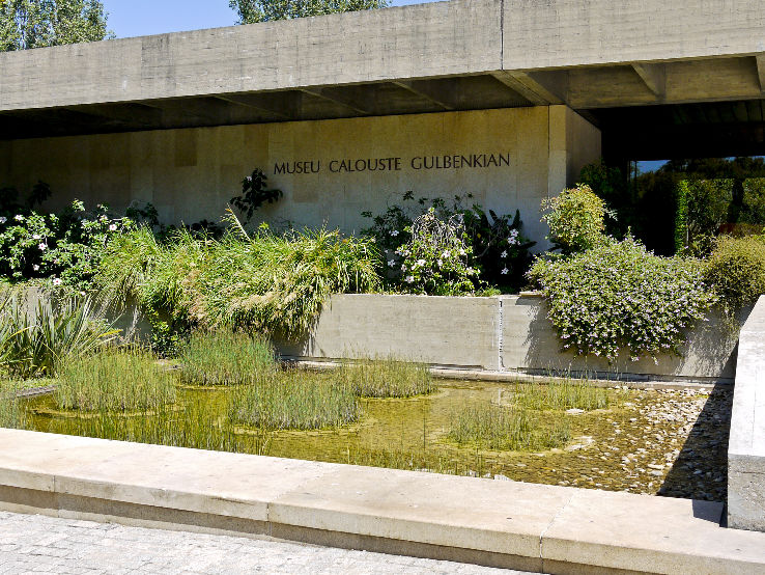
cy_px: 288
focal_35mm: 39
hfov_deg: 47.8
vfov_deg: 36.8
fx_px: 862
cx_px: 382
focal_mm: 14
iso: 125
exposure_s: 1/250
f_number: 6.3
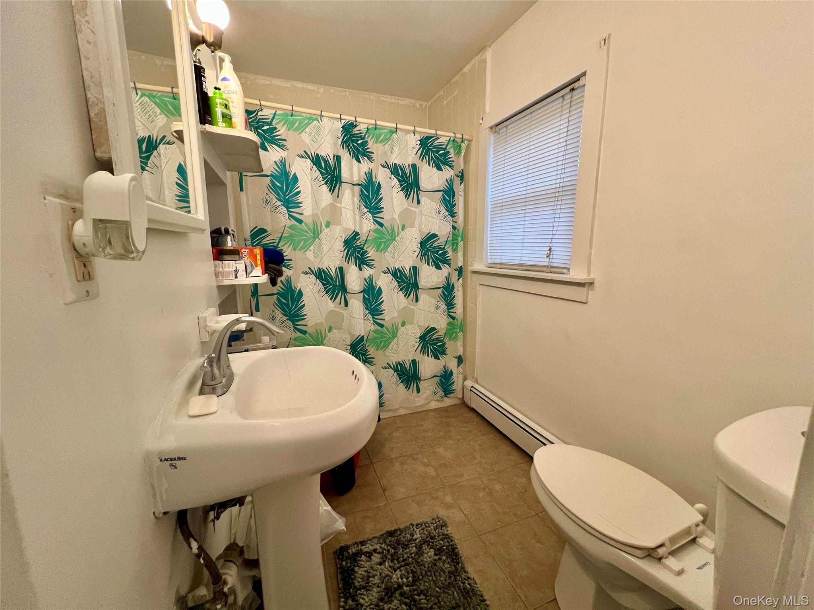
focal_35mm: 13
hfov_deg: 106.2
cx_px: 407
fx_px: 306
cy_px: 305
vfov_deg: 89.9
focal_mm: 1.57
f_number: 1.8
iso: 250
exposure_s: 1/60
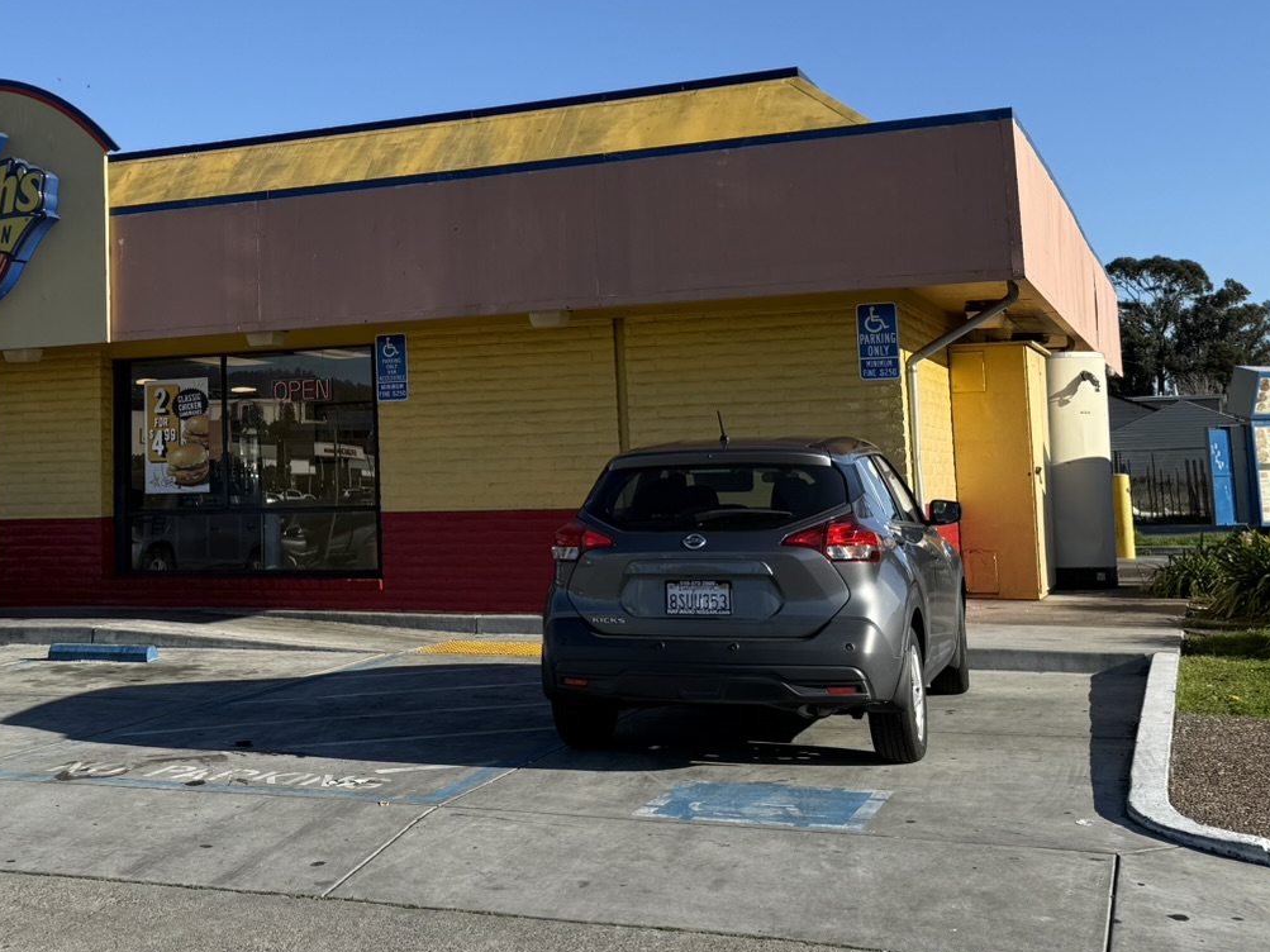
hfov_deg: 37.8
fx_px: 1798
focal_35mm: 49
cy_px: 280
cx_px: 294
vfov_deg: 29.4
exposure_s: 1/3759
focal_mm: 6.76
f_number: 1.78
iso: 80
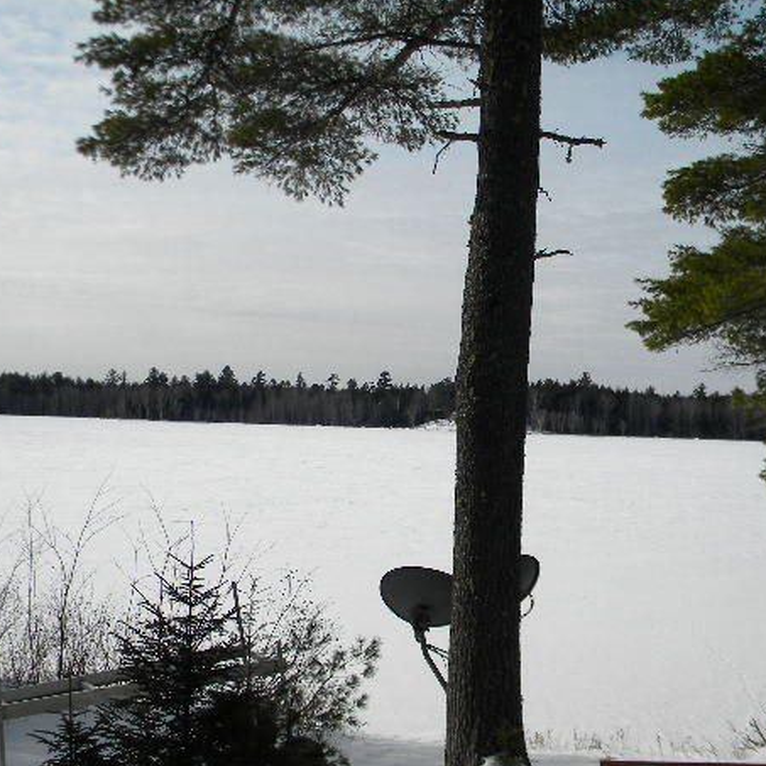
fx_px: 1127
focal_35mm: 45
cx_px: 408
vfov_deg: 37.6
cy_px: 391
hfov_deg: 37.5
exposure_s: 1/392
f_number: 7.4
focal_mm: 6.4
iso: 80
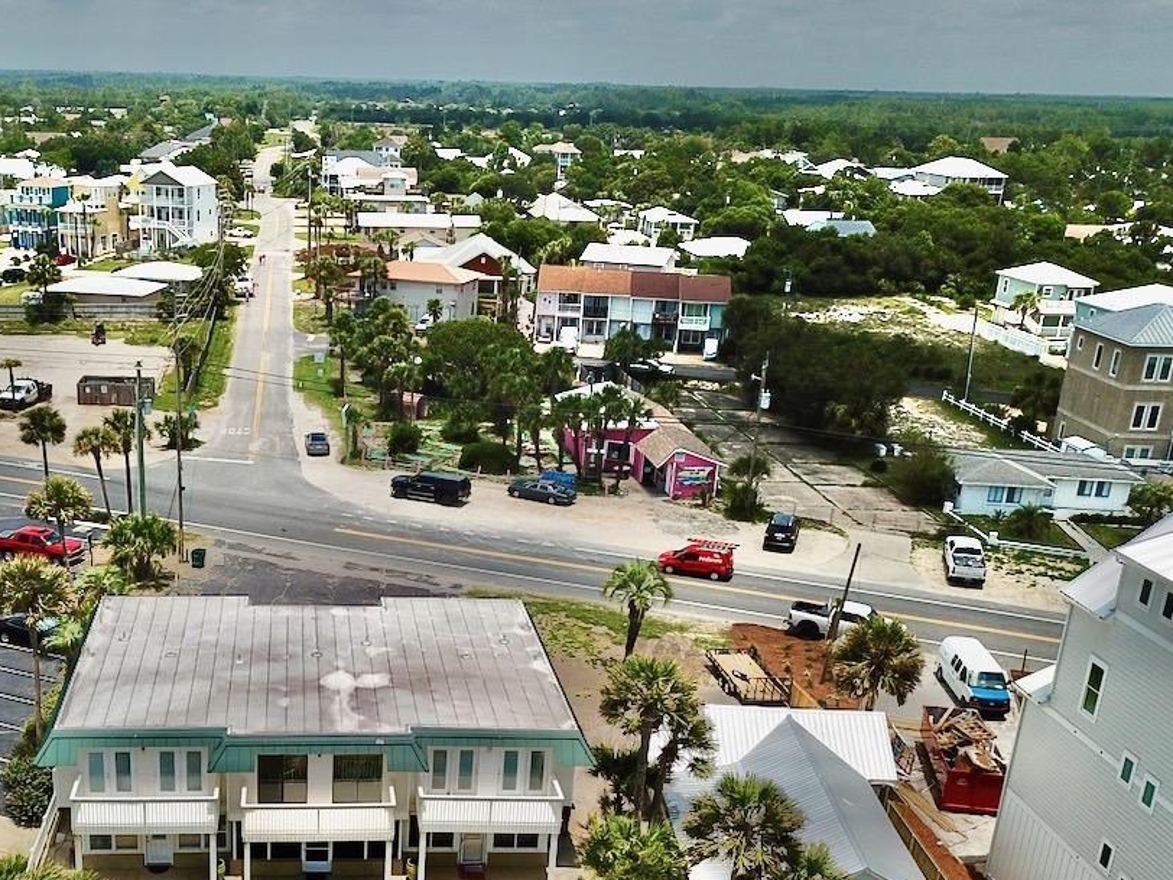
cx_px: 364
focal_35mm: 41
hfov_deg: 44.9
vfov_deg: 34.3
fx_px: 1389
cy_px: 669
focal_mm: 4.73
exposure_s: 1/2890
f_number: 2.2
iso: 100
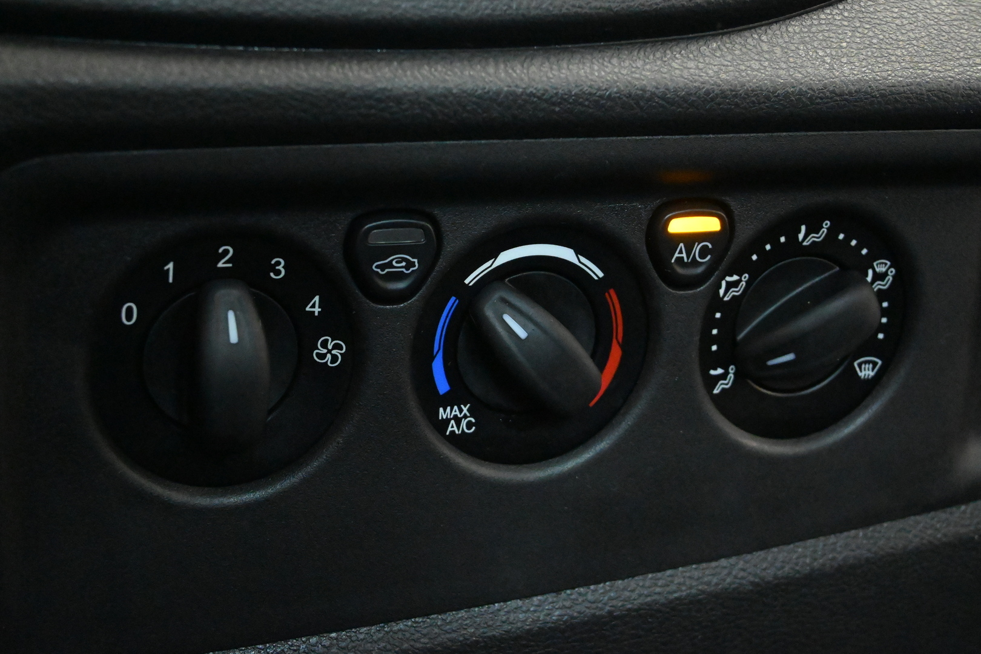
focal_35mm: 68
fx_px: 1839
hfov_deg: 29.9
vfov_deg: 20.2
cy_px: 327
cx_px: 490
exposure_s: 1/80
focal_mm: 45
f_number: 6
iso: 14400
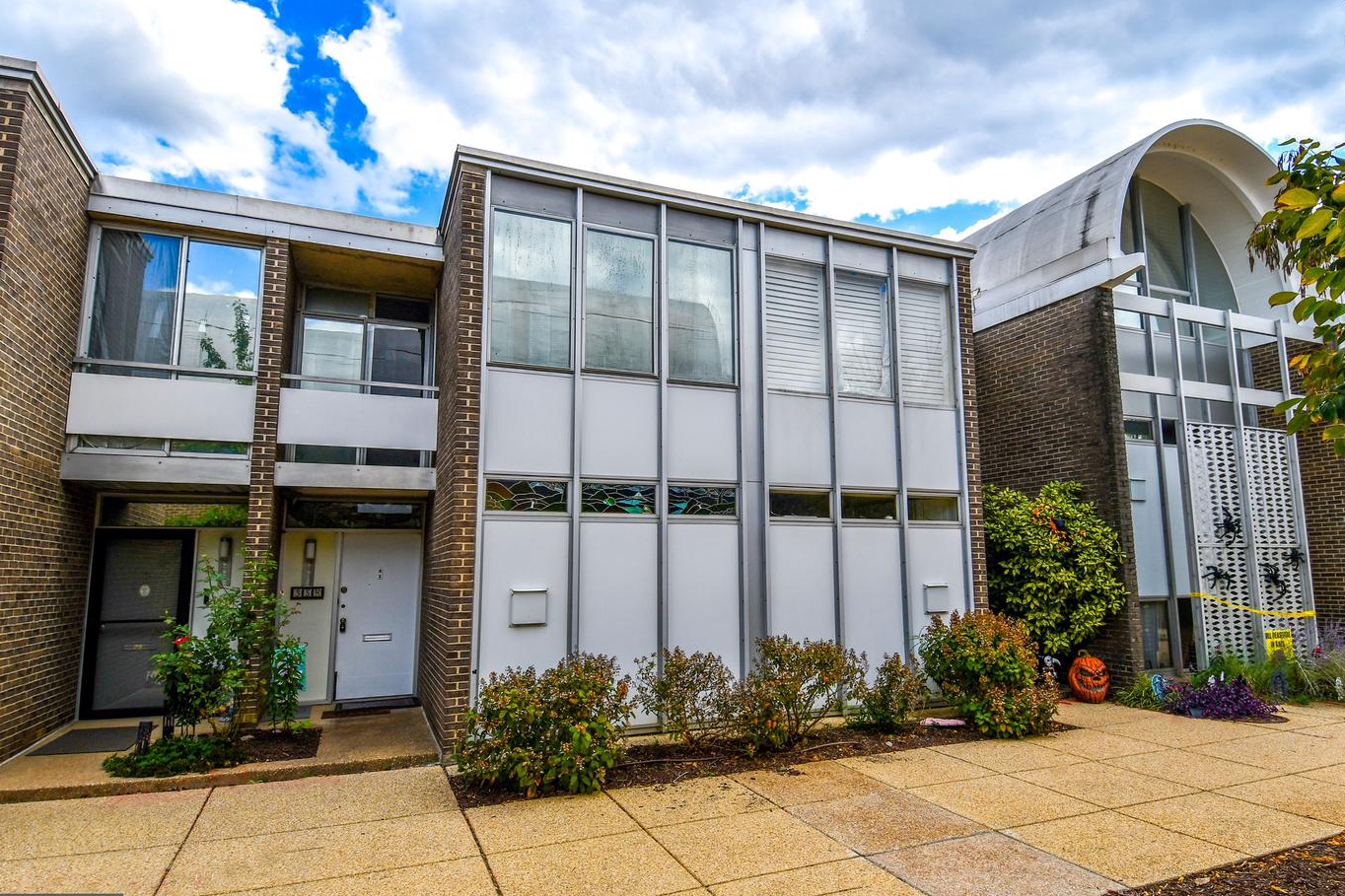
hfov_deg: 86.9
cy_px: 471
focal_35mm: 19
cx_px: 679
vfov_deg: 64.5
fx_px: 710
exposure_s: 1/250
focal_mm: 12
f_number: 8
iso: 125
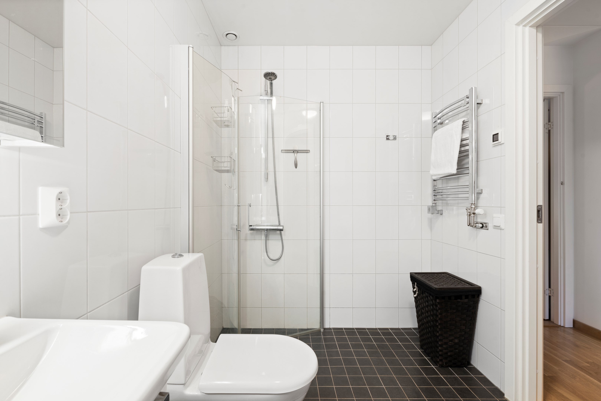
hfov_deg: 96.7
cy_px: 200
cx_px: 300
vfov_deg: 73.7
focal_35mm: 16
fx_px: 267
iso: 100
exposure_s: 5
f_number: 11
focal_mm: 16
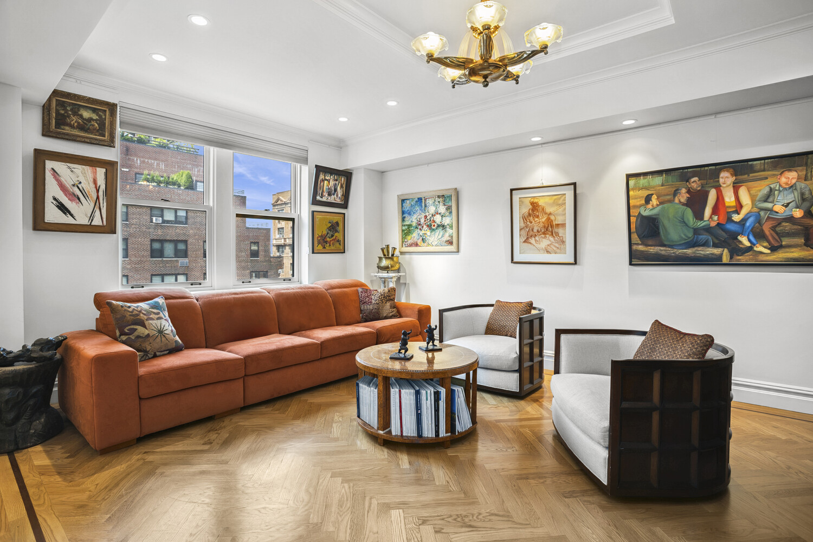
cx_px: 406
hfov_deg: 93.3
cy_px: 271
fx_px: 384
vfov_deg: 70.4
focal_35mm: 17
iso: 100
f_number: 8
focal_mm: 17
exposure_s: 1/1.67
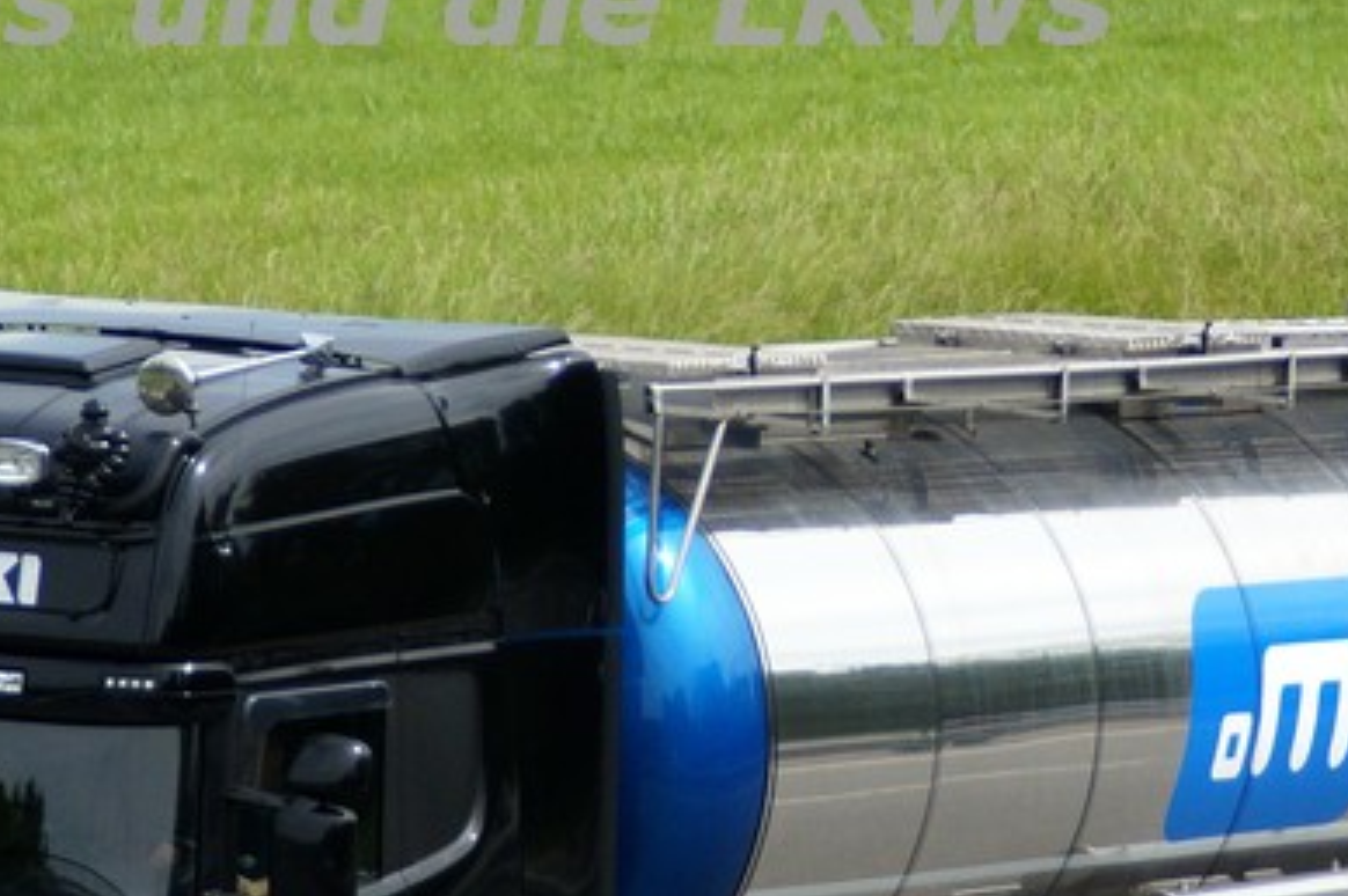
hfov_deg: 6.1
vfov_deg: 4.0
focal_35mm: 340
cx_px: 816
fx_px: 12720
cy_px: 768
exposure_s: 1/1250
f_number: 5.6
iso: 400
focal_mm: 110
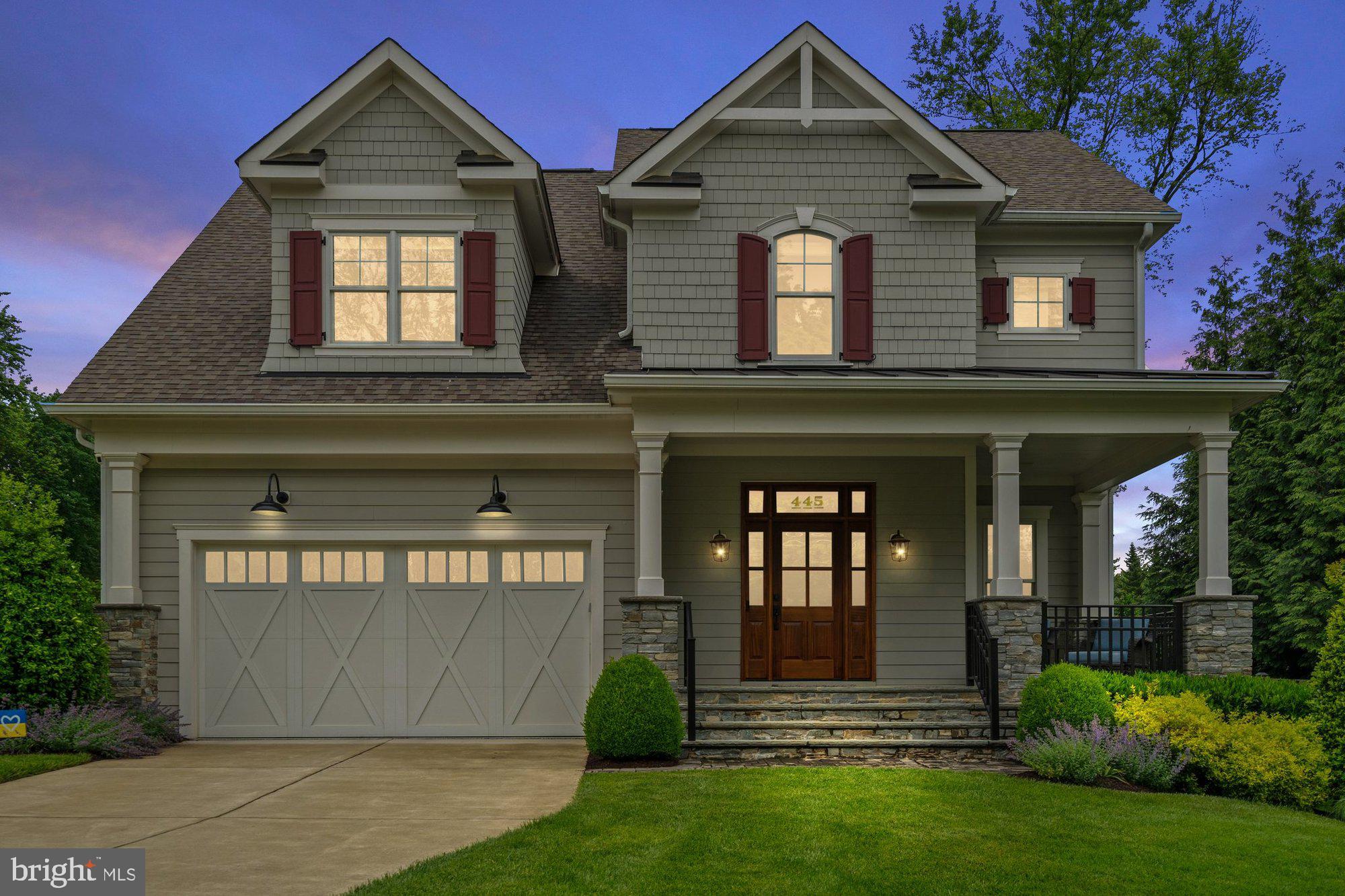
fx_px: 1307
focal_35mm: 35
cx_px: 672
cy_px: 448
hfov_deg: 54.4
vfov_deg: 37.8
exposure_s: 1/80
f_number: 10
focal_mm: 35
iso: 320
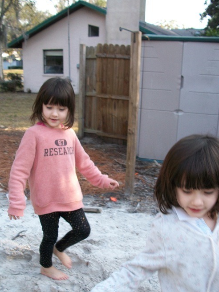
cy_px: 169
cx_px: 122
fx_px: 329
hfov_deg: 36.8
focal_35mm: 39
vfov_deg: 47.7
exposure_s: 1/100
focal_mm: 5.7
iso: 80
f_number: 2.9
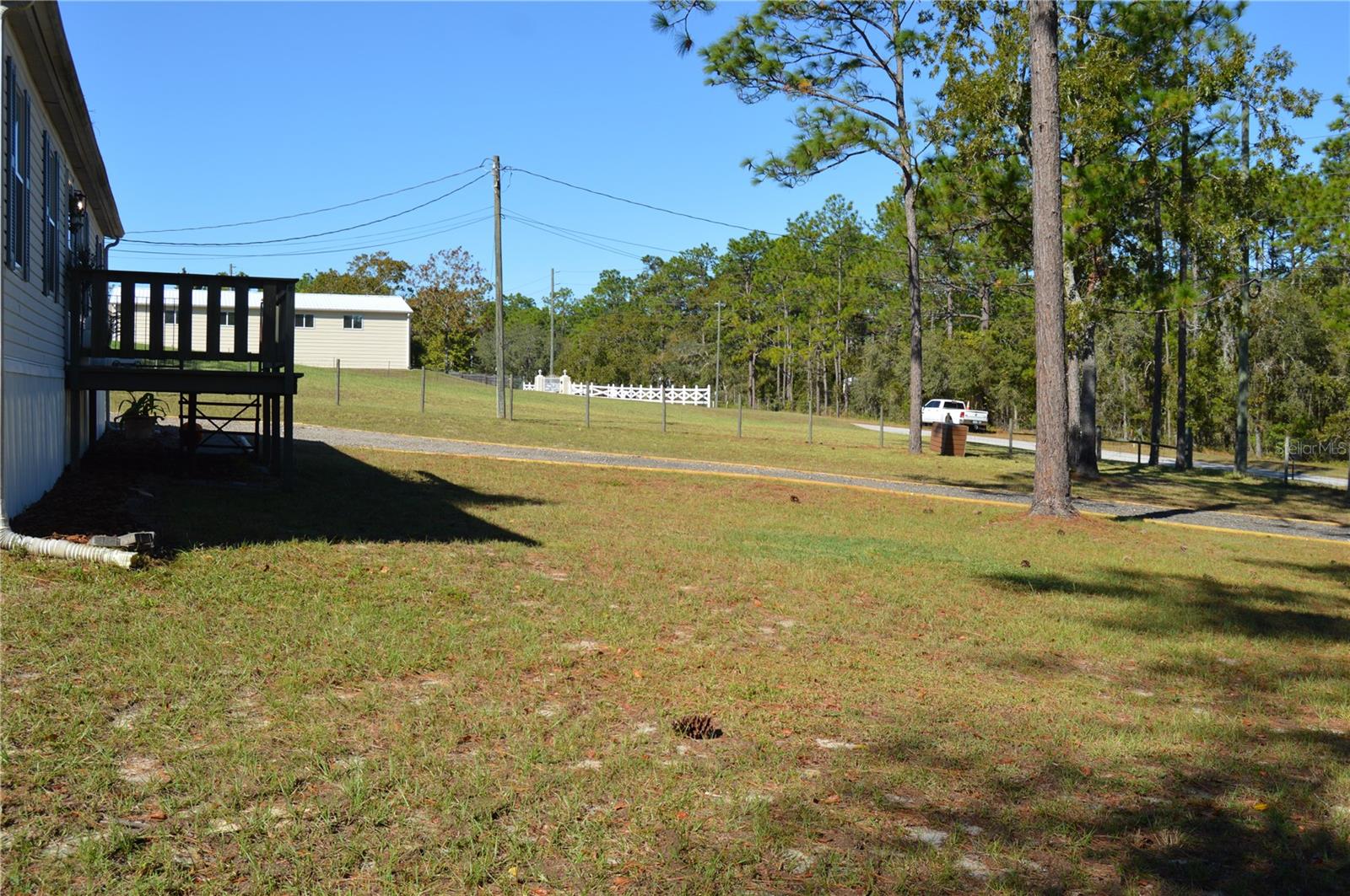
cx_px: 675
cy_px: 448
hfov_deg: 53.2
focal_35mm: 36
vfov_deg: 36.8
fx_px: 1348
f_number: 8
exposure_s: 1/250
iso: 100
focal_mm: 24
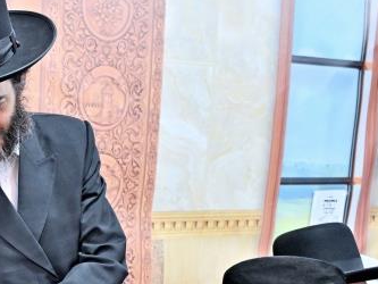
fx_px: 776
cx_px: -84
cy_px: 291
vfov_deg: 20.0
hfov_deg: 24.6
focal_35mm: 71
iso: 800
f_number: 4
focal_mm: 24
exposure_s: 1/160
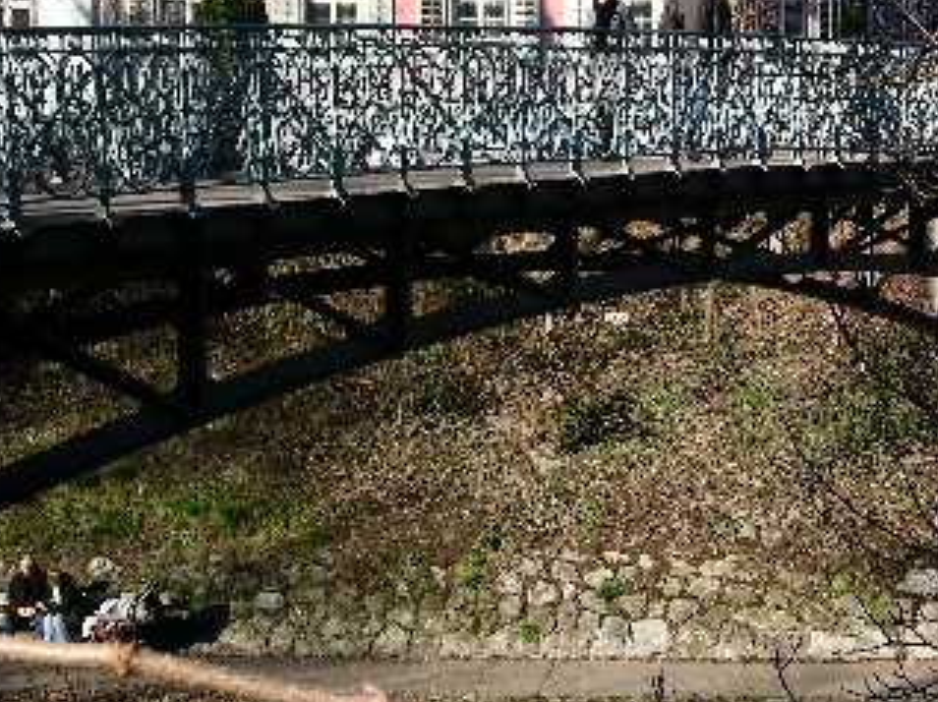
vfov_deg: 12.1
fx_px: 3303
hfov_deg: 16.2
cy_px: 206
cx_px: 535
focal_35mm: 122
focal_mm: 16.8
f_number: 6.5
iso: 50
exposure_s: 1/113
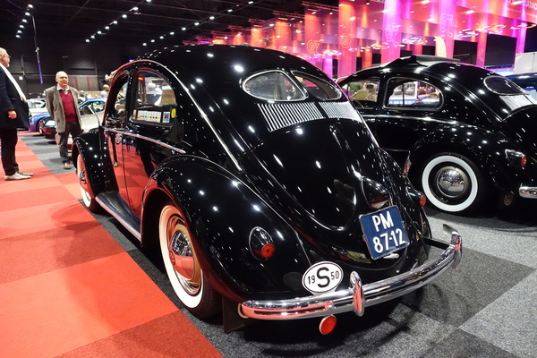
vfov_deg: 53.1
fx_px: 358
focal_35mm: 24
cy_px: 179
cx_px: 268
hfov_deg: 73.7
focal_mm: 8.8
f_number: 1.8
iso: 5000
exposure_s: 1/250
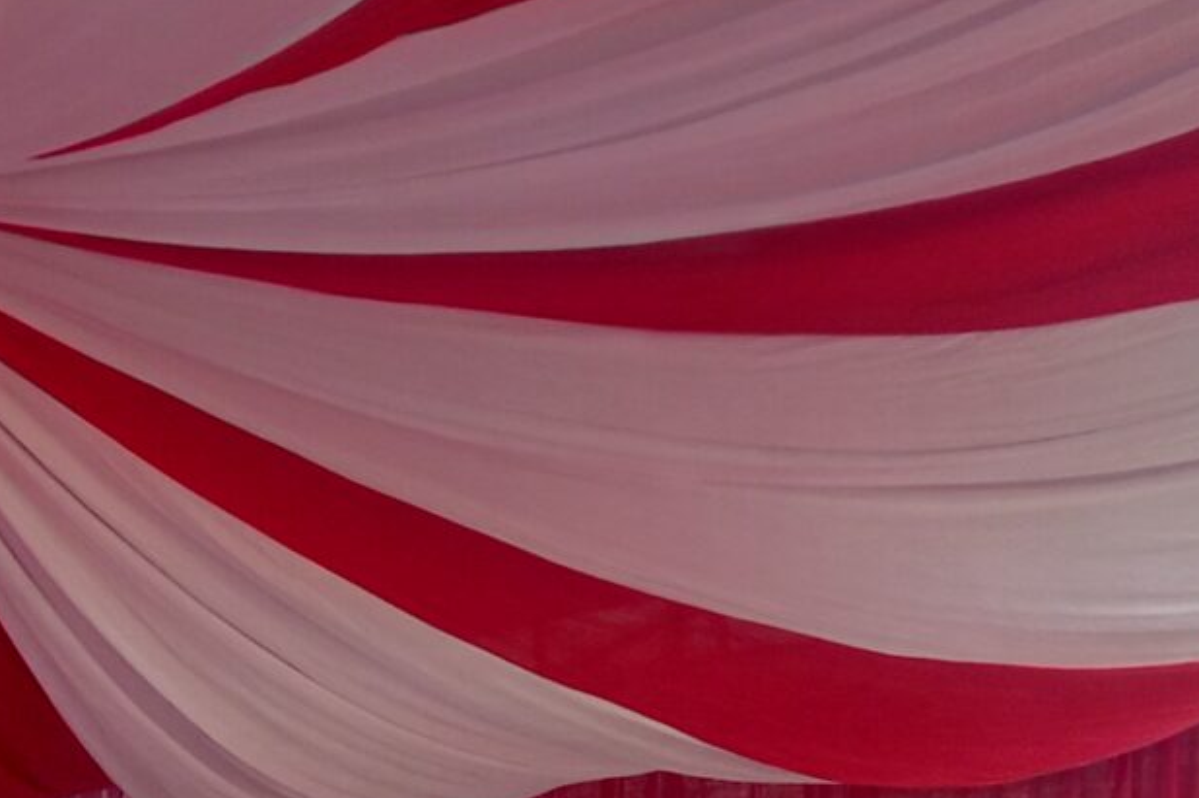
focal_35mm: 121
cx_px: -86
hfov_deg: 16.5
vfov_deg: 10.4
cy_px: 1600
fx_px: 4029
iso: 111
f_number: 1.8
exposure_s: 1/170
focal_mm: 4.04
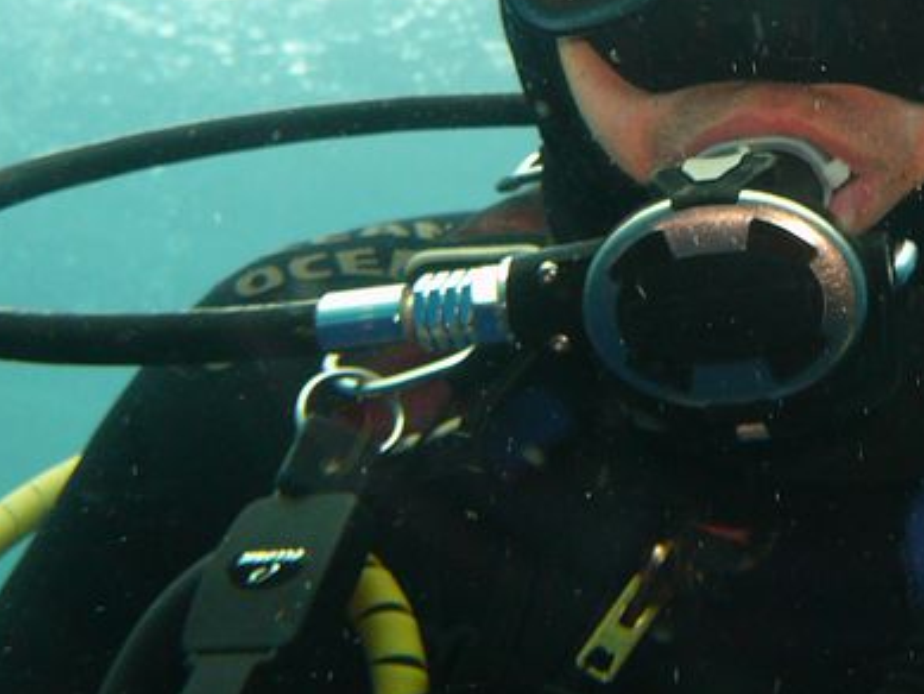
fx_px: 1922
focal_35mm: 72
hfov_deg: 26.2
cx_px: 810
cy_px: 29
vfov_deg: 19.9
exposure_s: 1/50
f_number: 2.8
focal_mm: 5.2
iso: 100
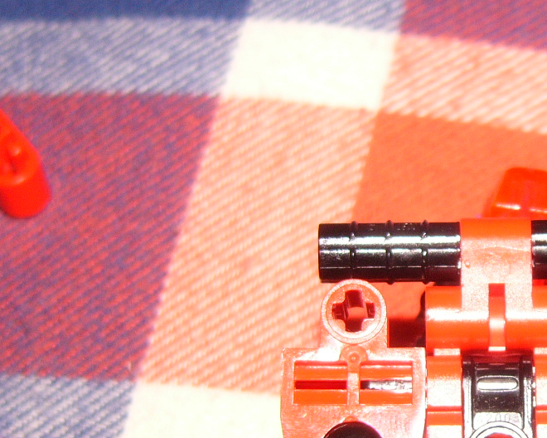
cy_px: 299
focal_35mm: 125
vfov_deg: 12.3
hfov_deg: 15.2
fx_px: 2024
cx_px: 517
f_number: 2.8
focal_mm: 11
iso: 100
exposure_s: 1/100
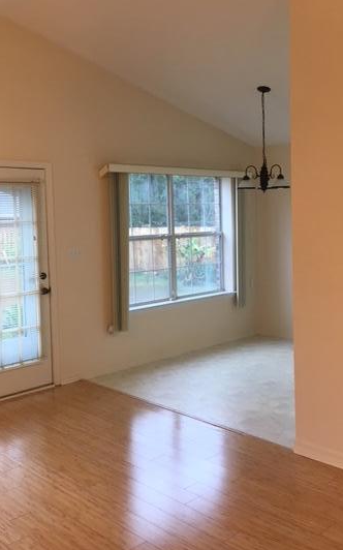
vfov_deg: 52.7
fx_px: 554
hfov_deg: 34.4
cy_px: 246
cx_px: 163
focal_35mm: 37
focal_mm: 4.15
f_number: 2.2
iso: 32
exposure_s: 1/40
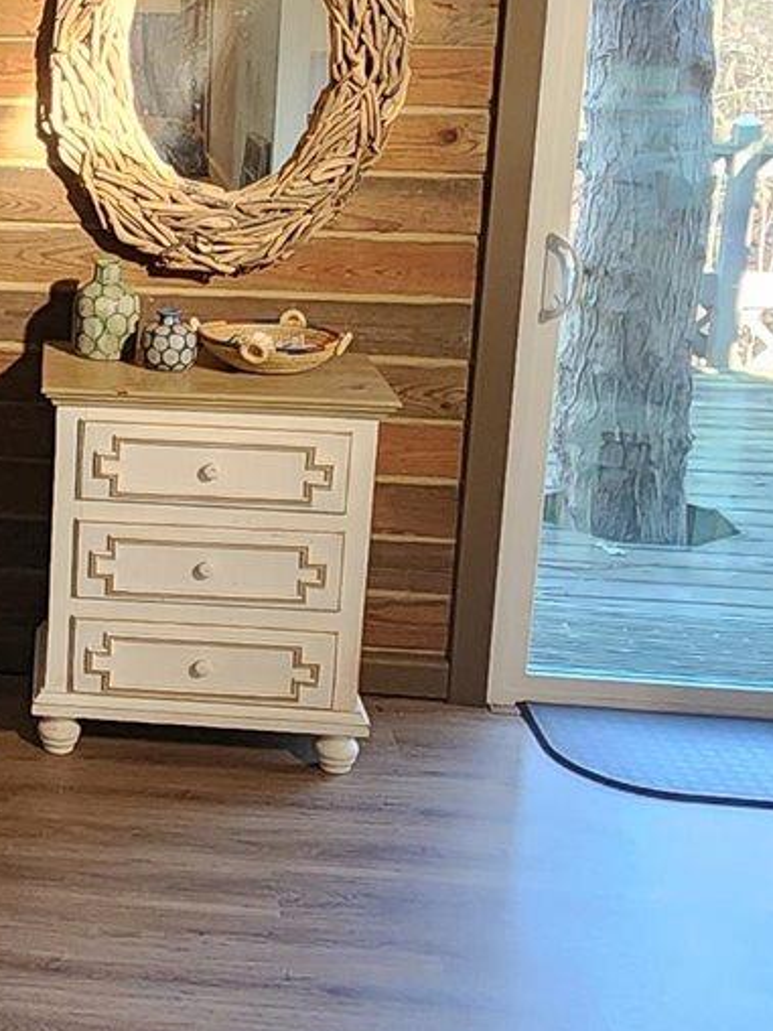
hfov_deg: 22.4
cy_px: 339
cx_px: -209
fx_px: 1757
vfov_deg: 32.4
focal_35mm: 59
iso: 400
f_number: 2.2
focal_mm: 2.2
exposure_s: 1/40
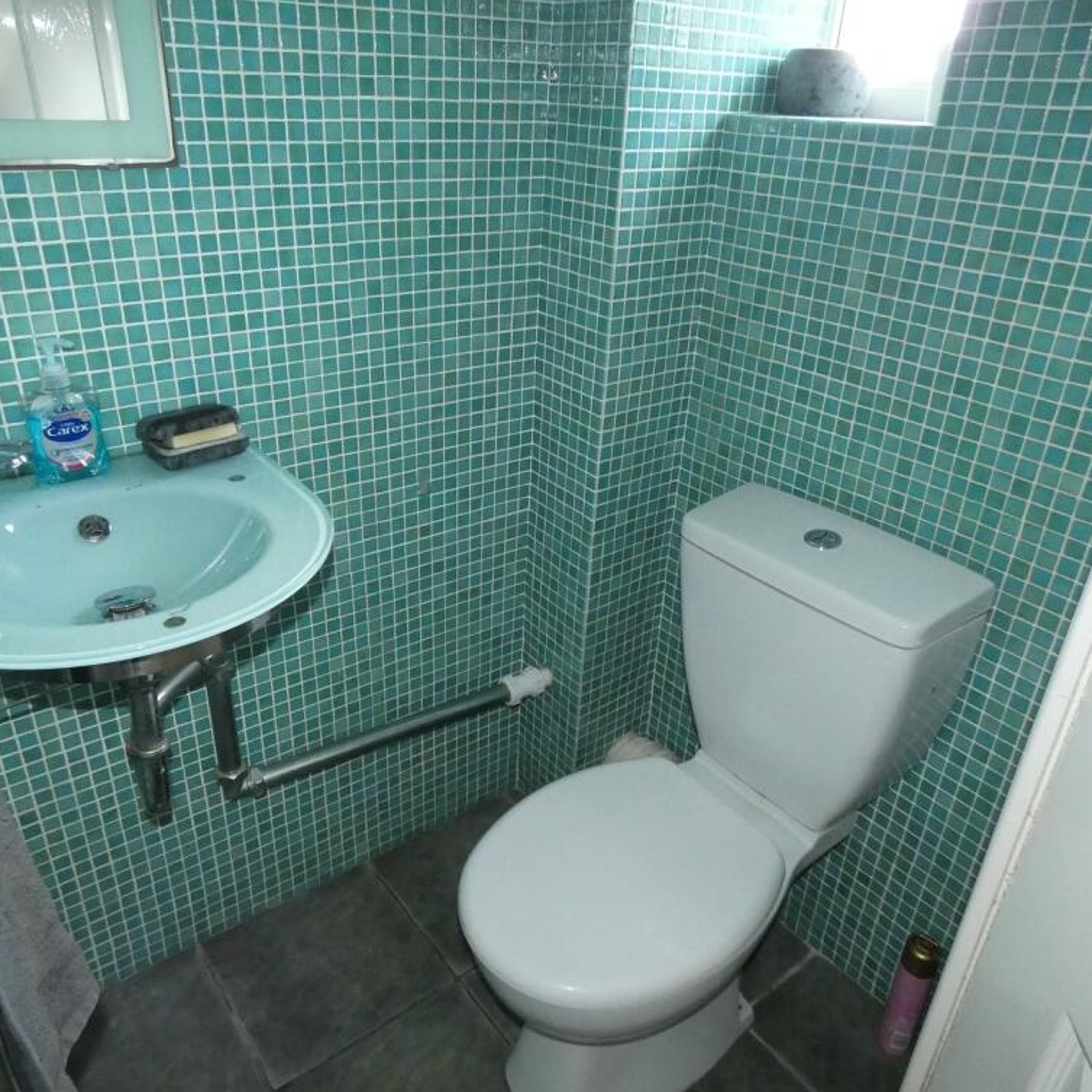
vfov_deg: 65.0
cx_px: 513
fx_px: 857
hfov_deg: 65.0
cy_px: 539
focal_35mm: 24
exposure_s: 1/60
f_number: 2.8
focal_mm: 3.6
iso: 800
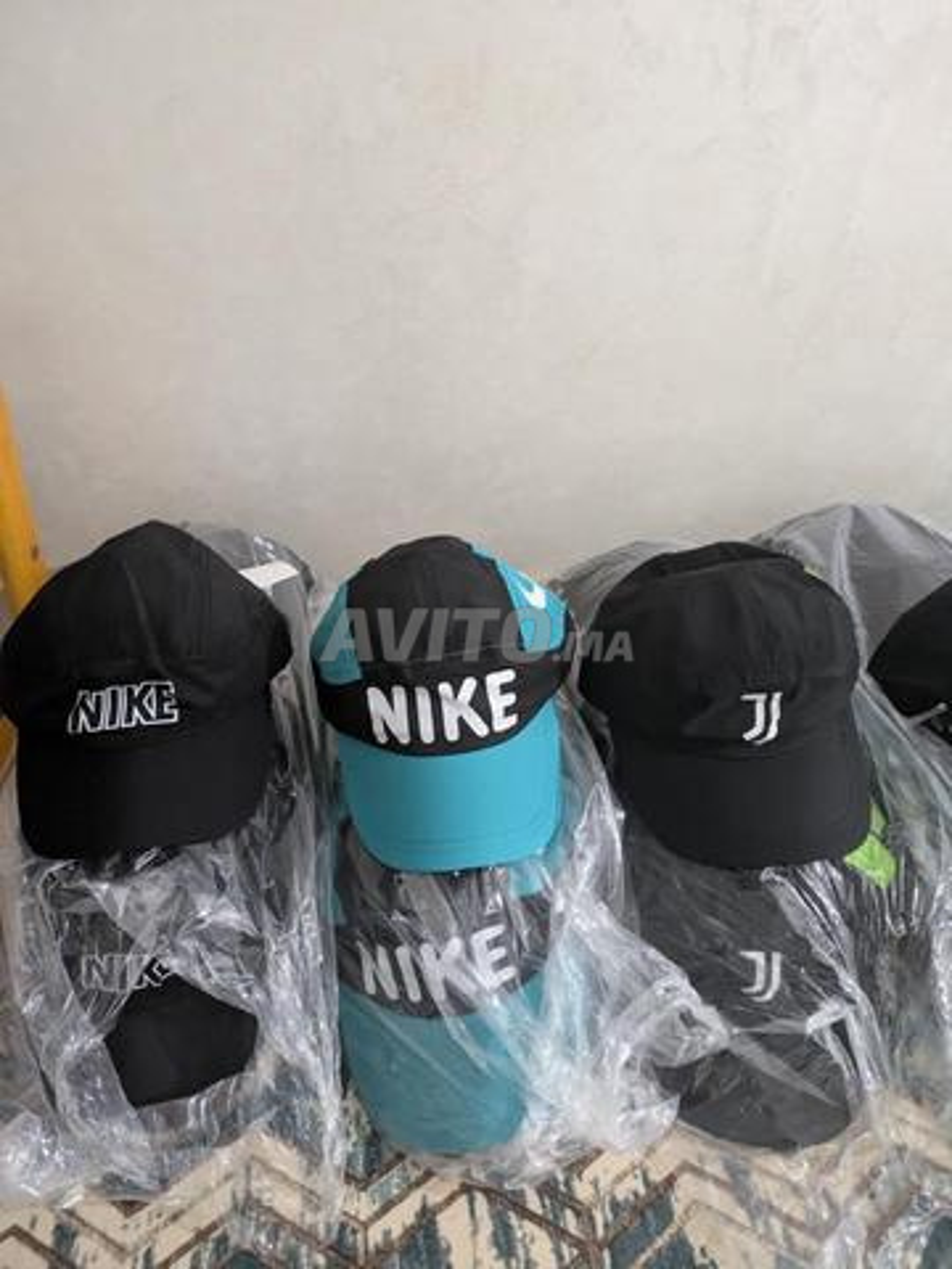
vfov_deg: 69.4
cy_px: 634
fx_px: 917
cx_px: 476
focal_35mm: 25
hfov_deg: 54.9
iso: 1966
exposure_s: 1/25
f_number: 1.89
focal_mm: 5.43
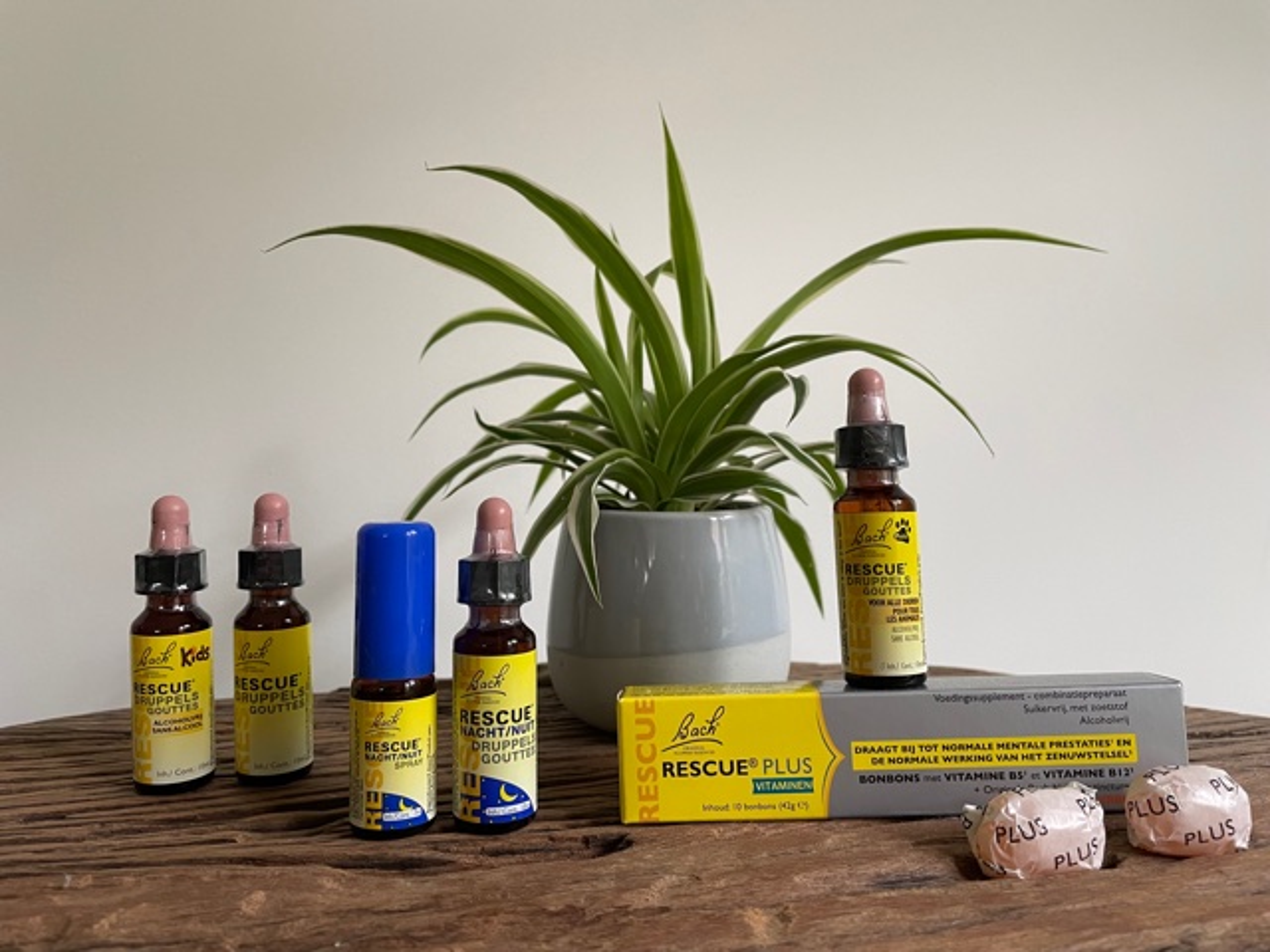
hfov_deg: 67.3
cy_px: 476
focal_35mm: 26
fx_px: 954
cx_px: 635
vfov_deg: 53.1
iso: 500
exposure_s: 1/60
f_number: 1.6
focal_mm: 4.2
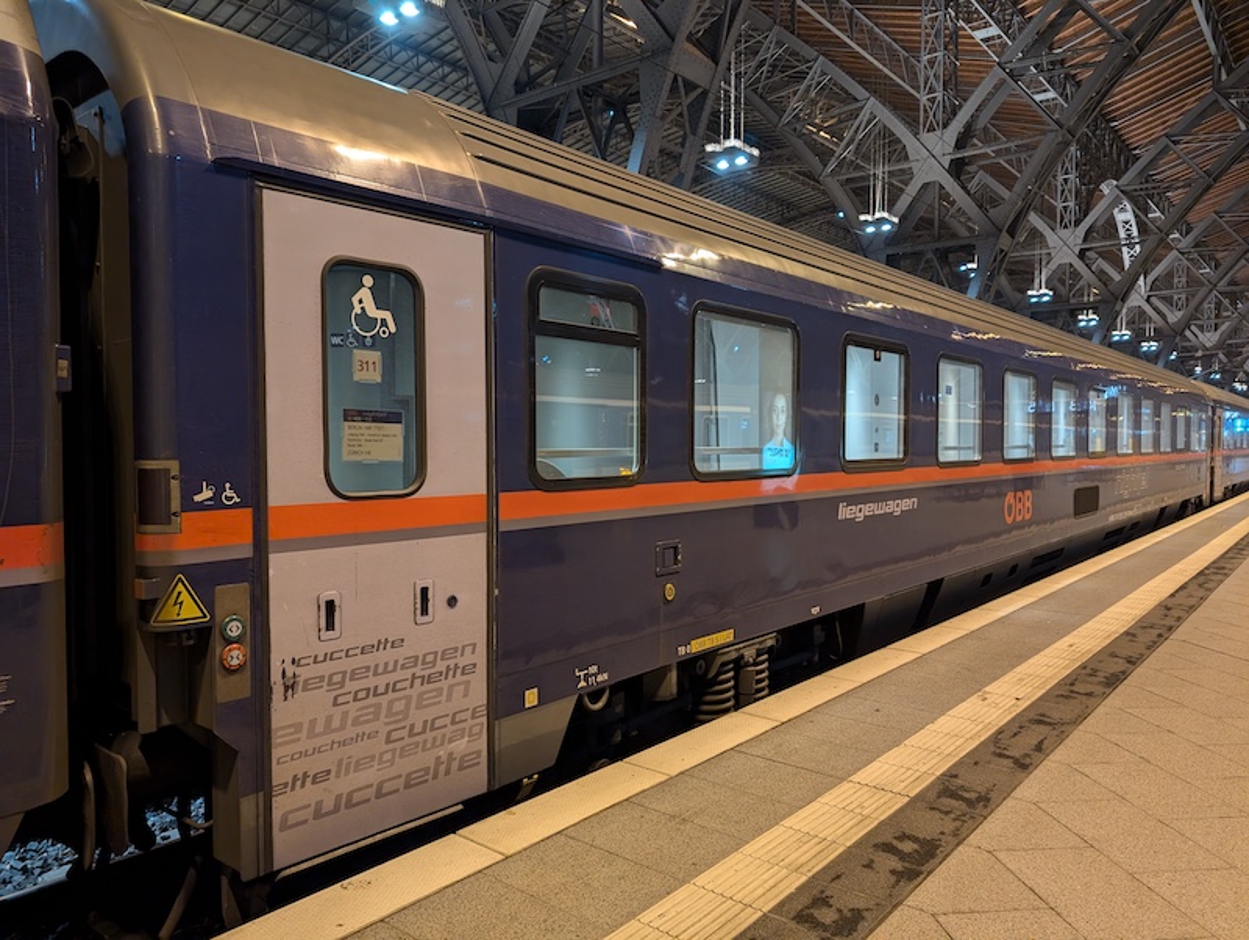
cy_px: 470
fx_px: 867
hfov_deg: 71.5
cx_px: 624
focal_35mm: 24
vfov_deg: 56.9
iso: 234
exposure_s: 1/25
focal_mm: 6.9
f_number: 1.68
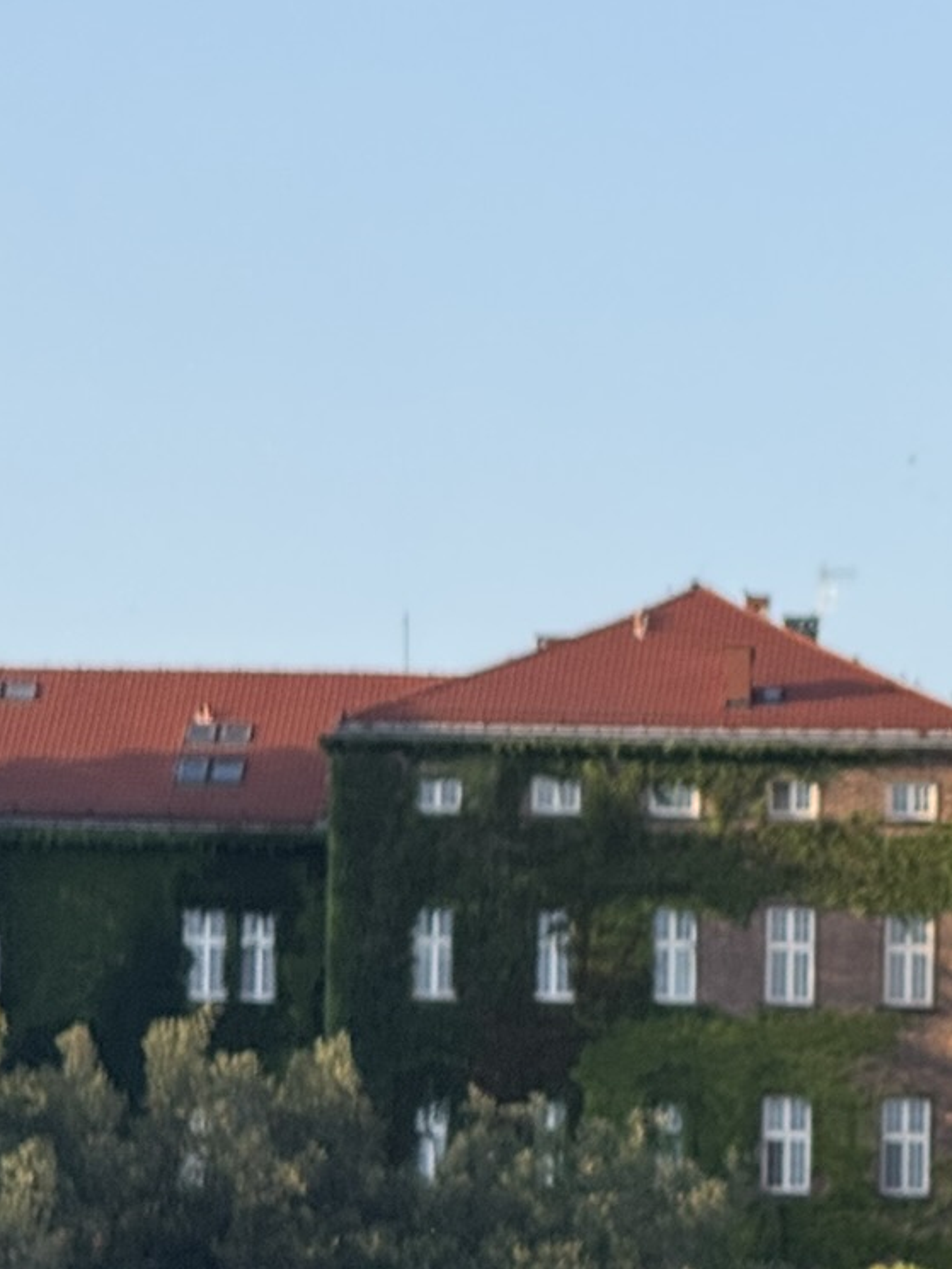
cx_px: 1165
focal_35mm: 330
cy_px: 1381
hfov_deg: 4.5
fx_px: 12097
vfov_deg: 6.0
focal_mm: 15.66
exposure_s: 1/486
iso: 50
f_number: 2.8
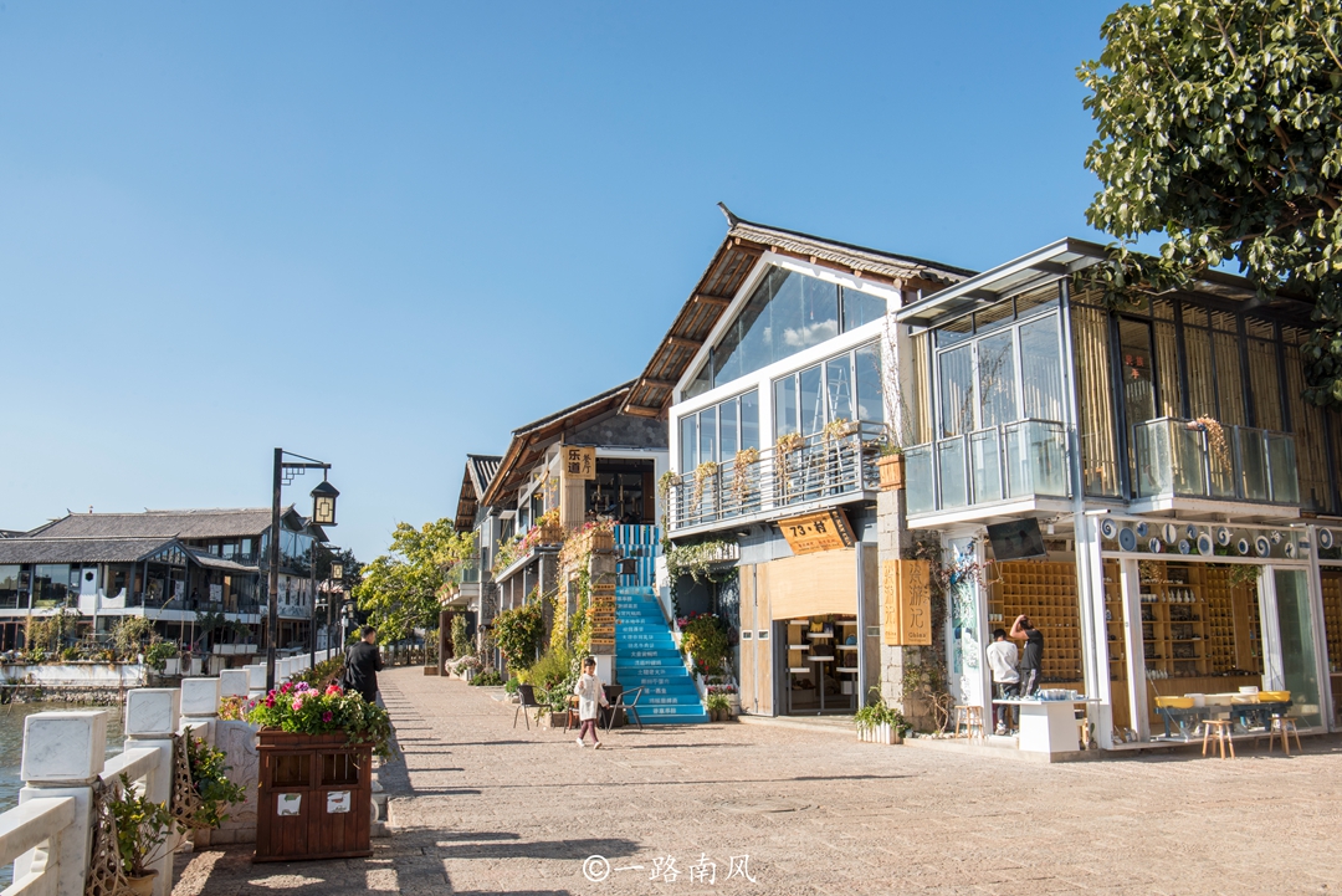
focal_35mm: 30
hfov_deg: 61.9
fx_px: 1119
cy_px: 448
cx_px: 671
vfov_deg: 43.6
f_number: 16
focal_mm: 30
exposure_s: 1/100
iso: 160
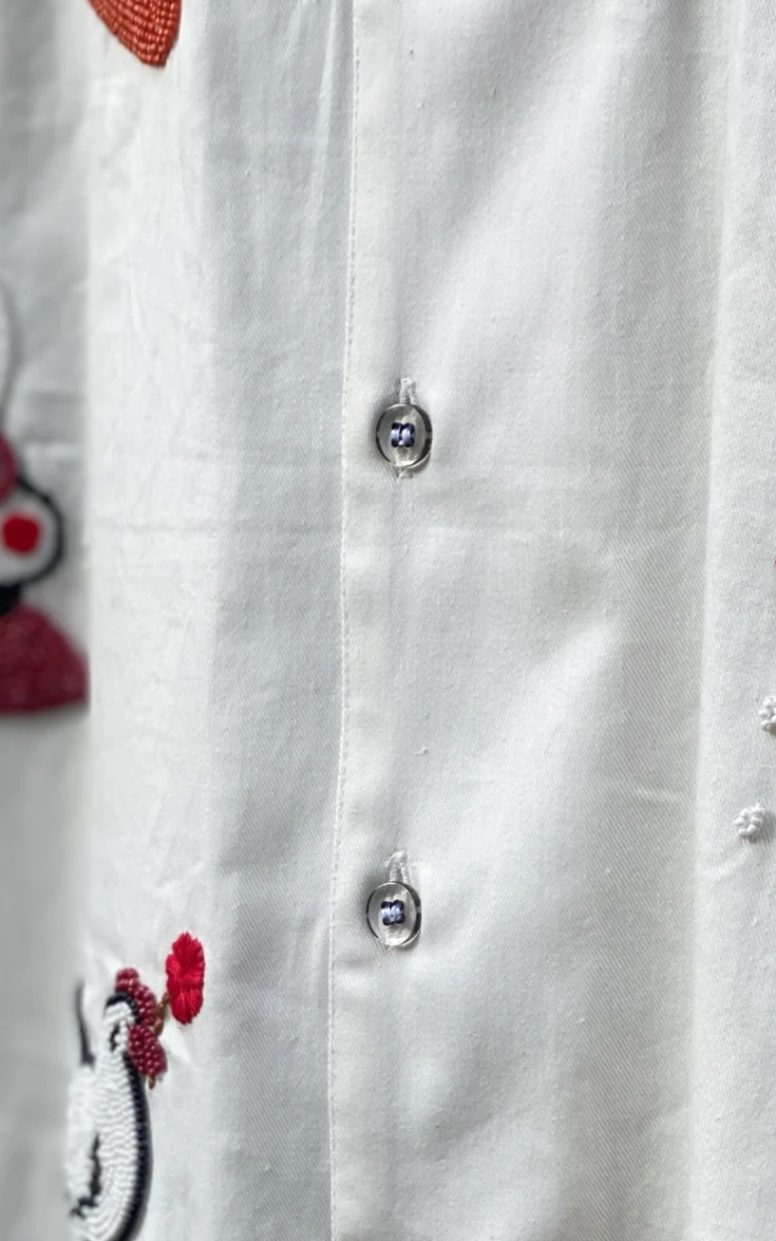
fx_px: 3654
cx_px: 542
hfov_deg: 12.1
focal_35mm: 108
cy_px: 745
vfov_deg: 19.3
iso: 25
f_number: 2
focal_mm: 6
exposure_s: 1/122
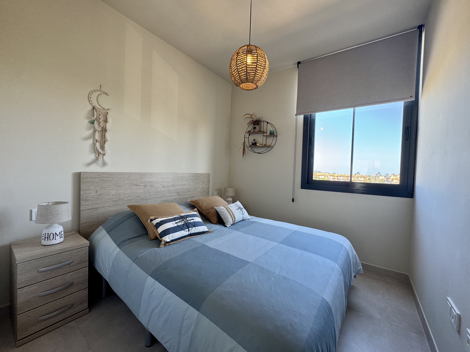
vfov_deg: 85.7
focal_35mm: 14
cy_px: 176
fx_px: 190
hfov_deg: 102.1
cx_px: 235
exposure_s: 1/99
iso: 100
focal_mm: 2.22
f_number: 2.2
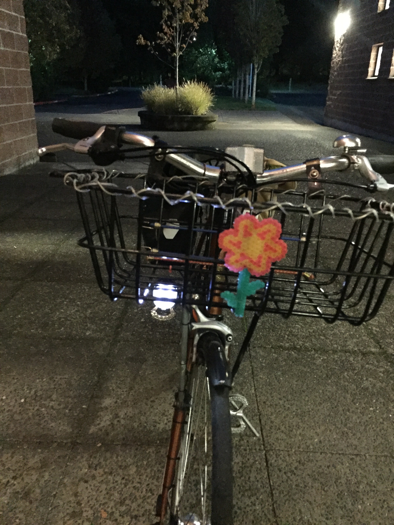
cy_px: 262
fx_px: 440
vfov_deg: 61.7
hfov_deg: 48.2
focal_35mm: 29
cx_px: 197
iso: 2000
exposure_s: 1/15
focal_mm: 4.15
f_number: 2.2
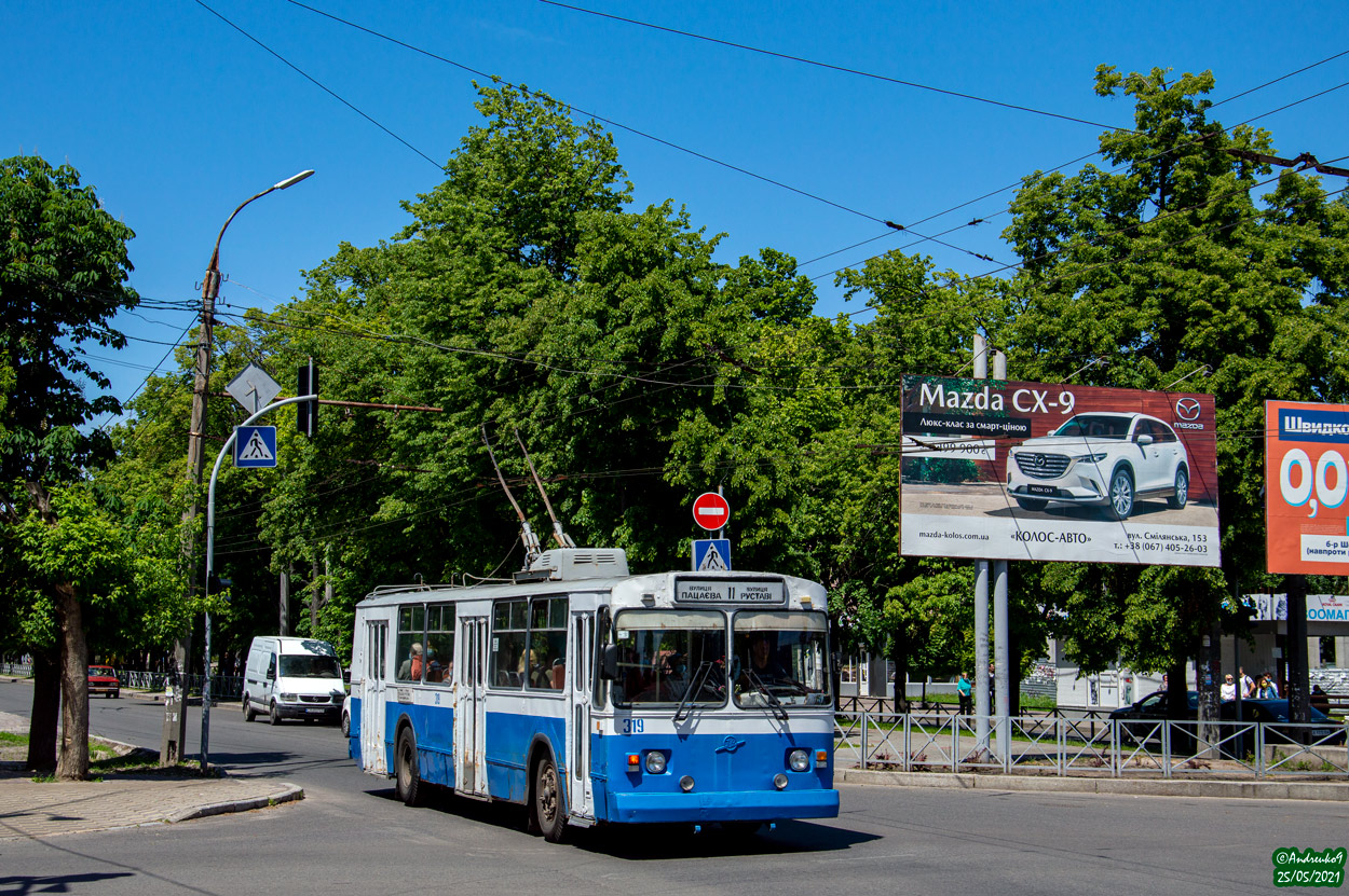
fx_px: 2246
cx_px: 674
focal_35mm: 60
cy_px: 448
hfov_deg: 33.4
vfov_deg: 22.6
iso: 100
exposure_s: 1/800
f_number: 10
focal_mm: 40
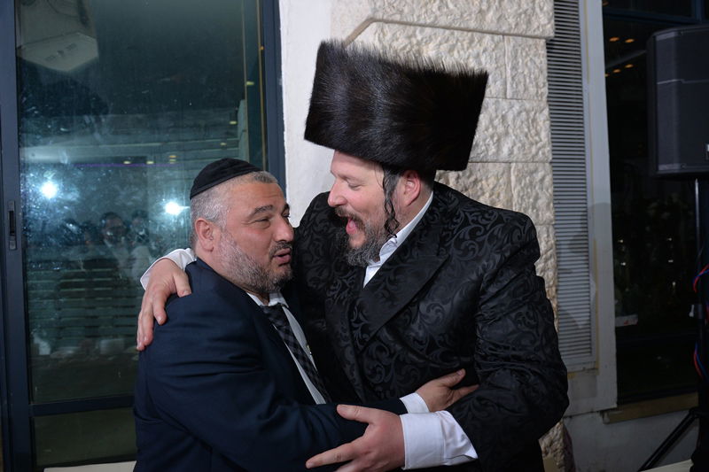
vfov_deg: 43.6
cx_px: 354
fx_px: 591
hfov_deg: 61.9
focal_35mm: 30
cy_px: 236
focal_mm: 30
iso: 800
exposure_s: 1/160
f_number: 5.6
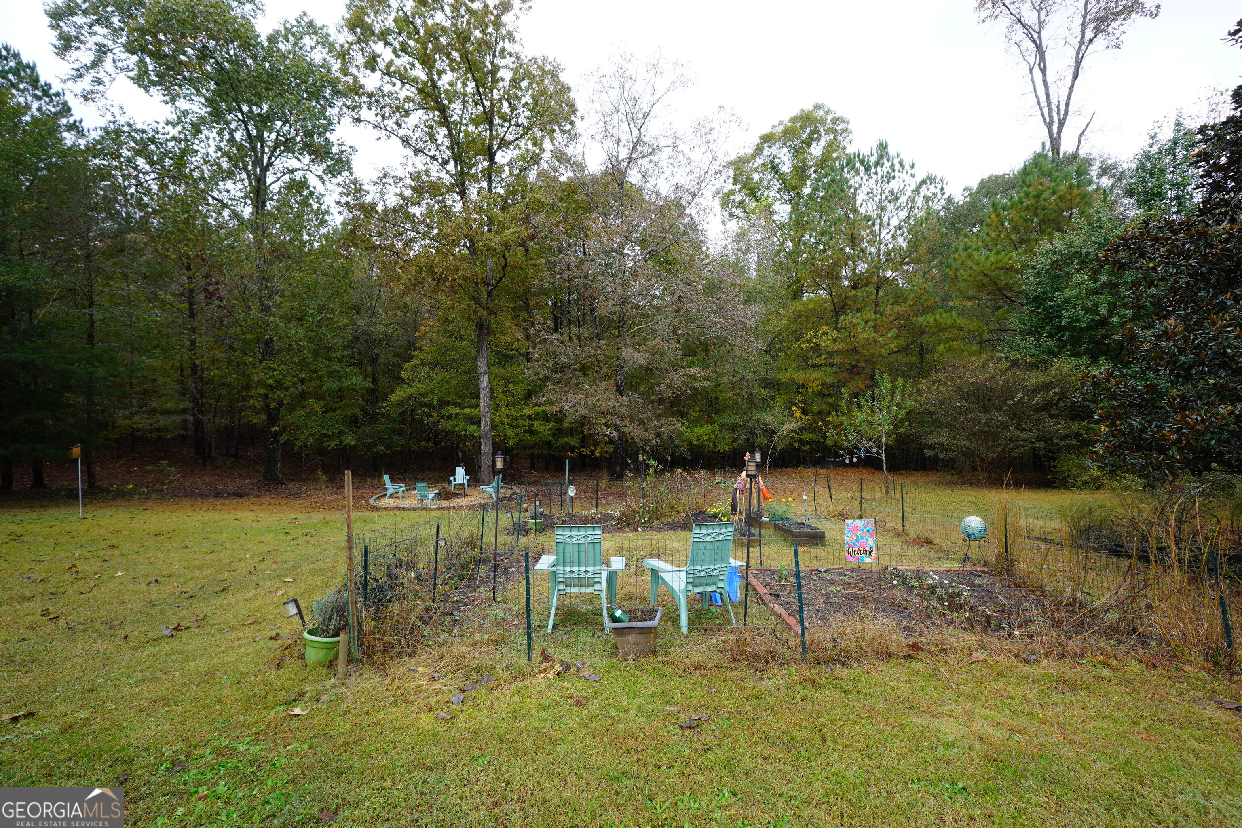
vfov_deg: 77.3
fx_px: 517
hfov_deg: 100.4
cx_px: 621
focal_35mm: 15
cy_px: 414
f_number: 4.5
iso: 100
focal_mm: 10
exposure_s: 1/80
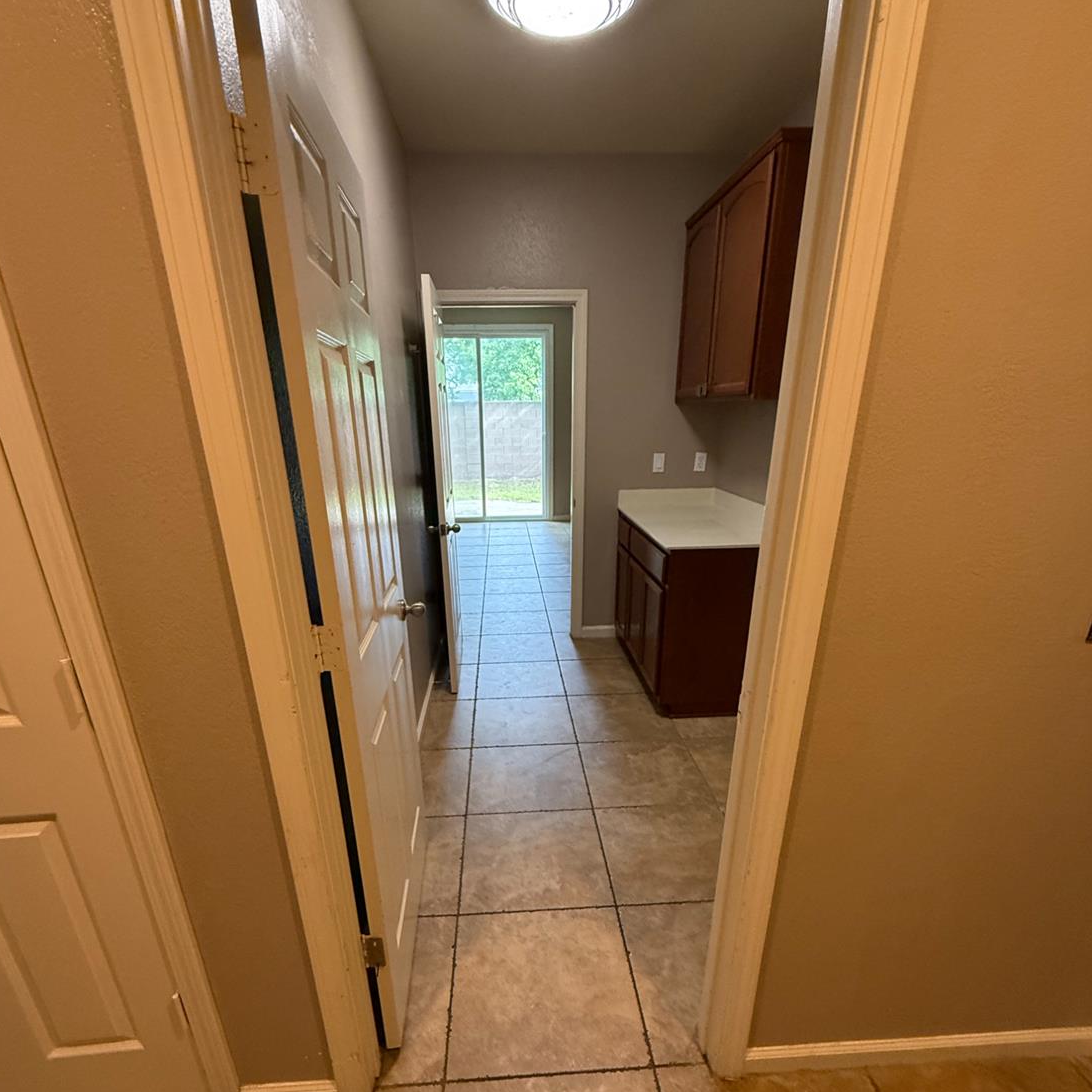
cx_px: 536
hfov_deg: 84.0
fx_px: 607
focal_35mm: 17
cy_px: 652
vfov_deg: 83.0
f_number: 2.2
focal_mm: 2.22
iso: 400
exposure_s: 1/120
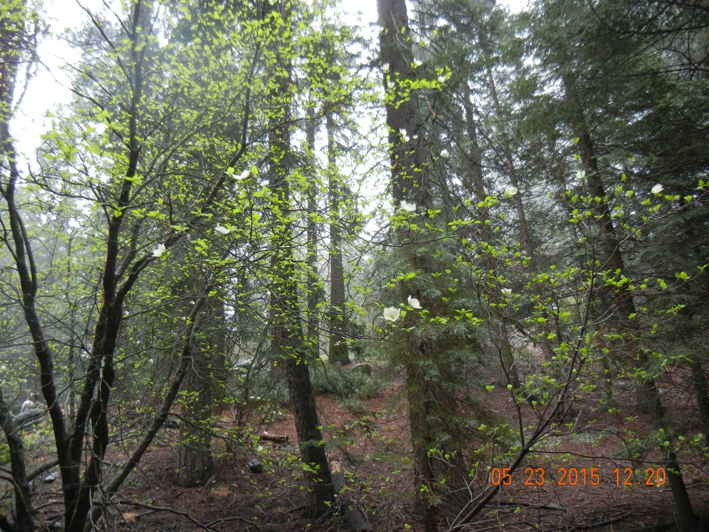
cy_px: 266
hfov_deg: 60.0
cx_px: 354
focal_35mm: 30
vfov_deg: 46.8
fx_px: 614
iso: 175
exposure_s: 1/60
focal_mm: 5.4
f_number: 3.5
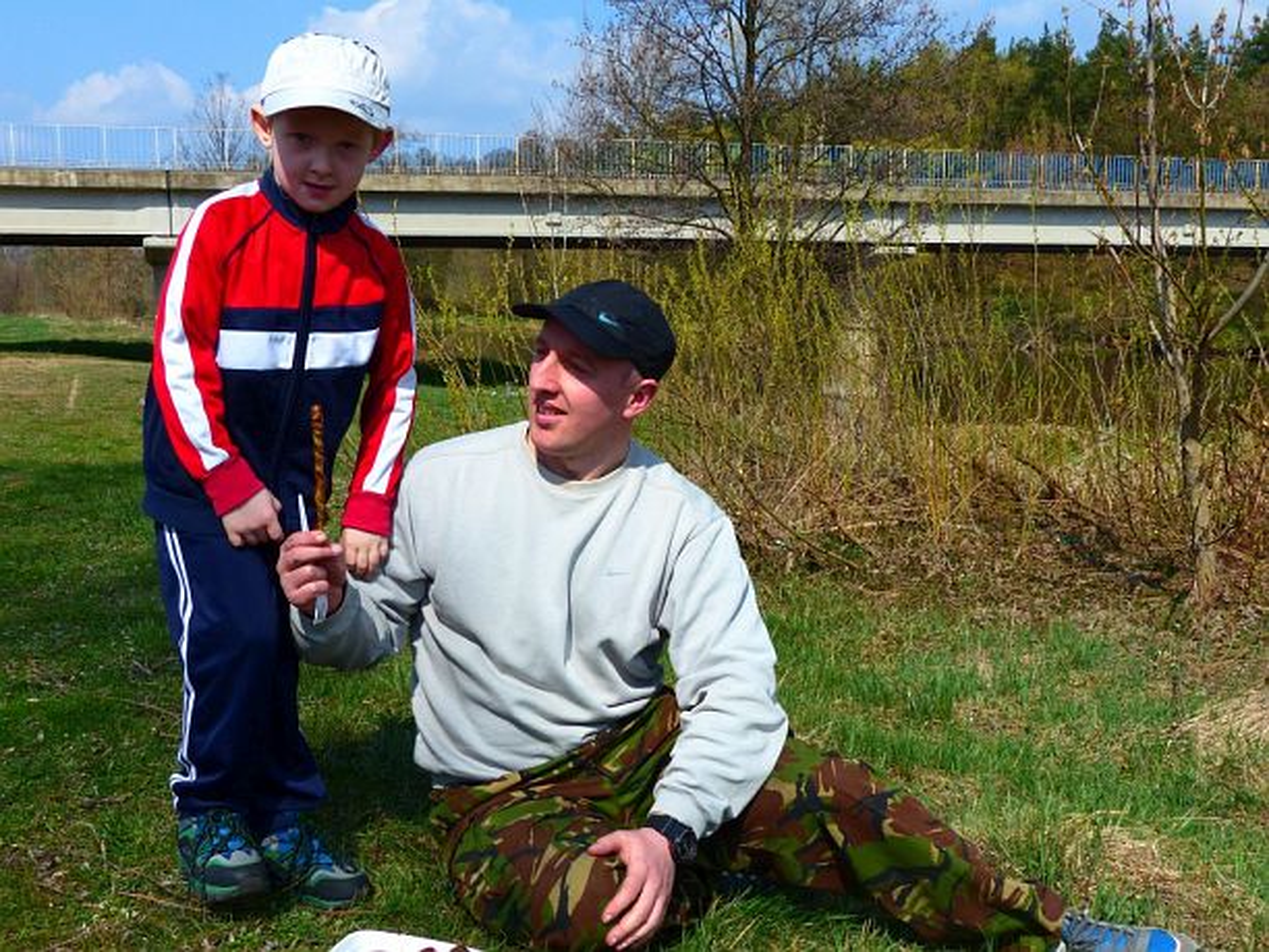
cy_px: 476
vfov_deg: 36.0
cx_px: 634
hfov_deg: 46.8
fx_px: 1466
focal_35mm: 40
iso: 100
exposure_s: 1/800
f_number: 4
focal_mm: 7.1
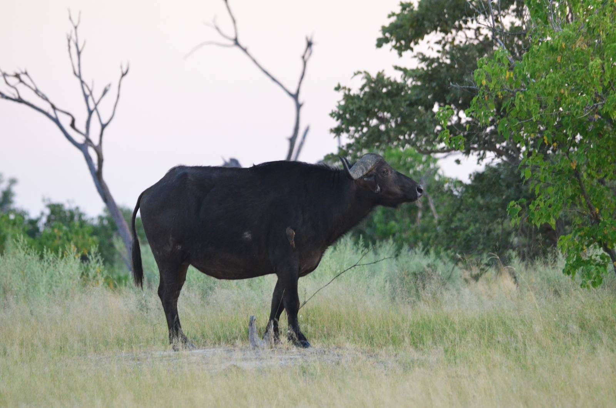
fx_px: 9734
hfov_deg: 3.6
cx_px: 308
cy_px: 204
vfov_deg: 2.4
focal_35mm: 570
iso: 2500
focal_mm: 380
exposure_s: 1/200
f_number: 6.3
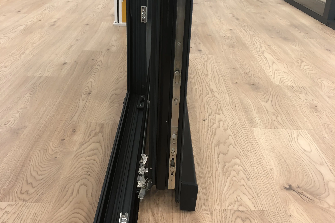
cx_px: 167
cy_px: 95
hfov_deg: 49.6
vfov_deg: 34.1
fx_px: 363
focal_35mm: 39
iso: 40
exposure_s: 1/25
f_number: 1.8
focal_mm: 4
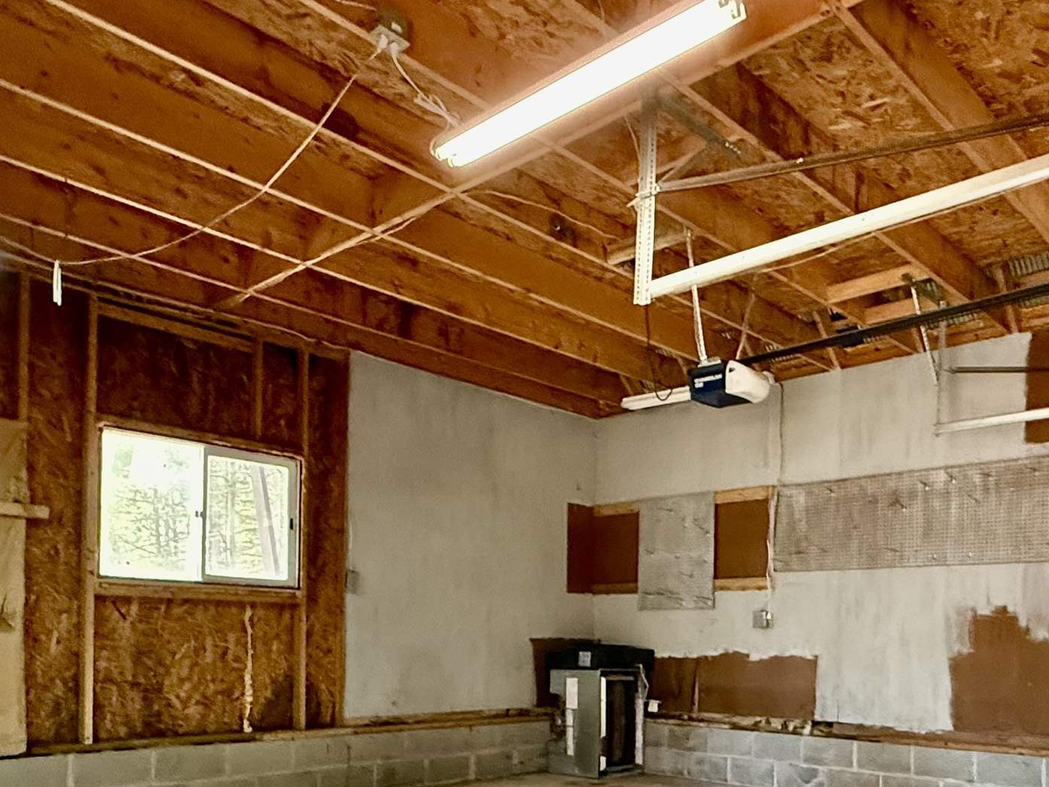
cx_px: 664
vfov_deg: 43.2
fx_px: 940
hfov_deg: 57.5
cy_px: 636
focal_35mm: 31
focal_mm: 2.22
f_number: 2.2
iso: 800
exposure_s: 1/60
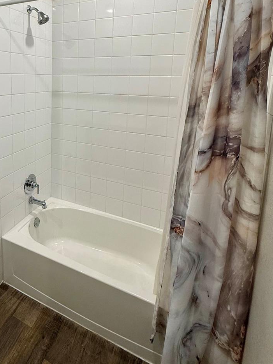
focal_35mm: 23
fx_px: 242
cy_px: 115
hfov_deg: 55.7
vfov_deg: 71.3
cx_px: 65
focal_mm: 2.22
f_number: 2.2
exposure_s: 1/120
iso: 160
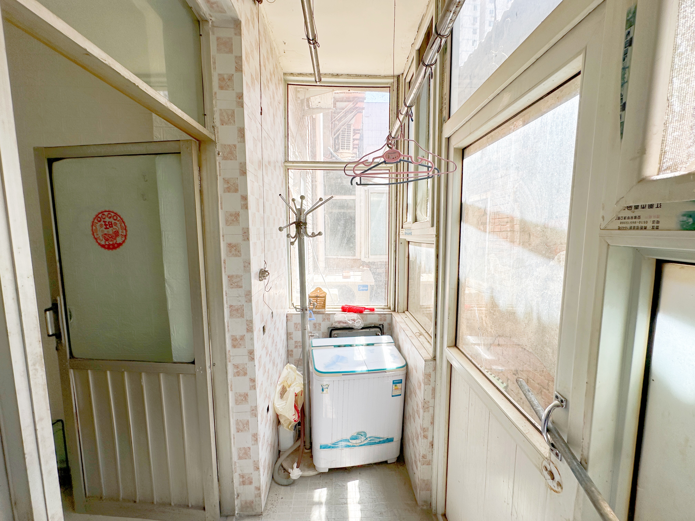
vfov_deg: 85.7
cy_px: 260
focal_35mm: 14
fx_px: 281
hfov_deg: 102.1
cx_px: 348
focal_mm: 2.22
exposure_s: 1/254
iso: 40
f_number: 2.2
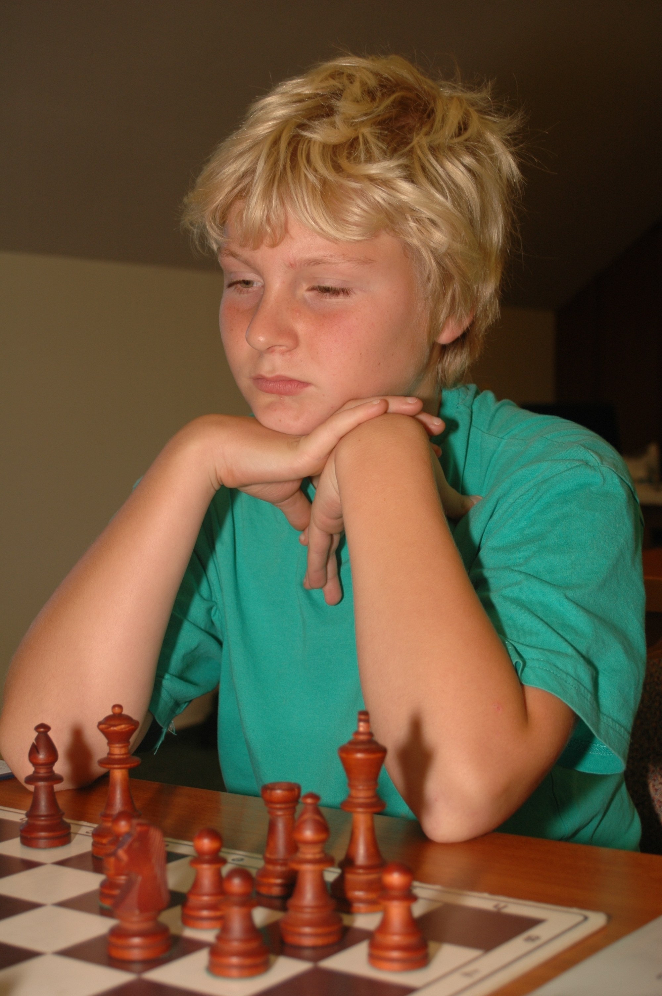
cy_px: 498
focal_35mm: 63
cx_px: 331
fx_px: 1741
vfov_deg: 31.9
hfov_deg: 21.5
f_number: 5.3
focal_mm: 42
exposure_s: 1/60
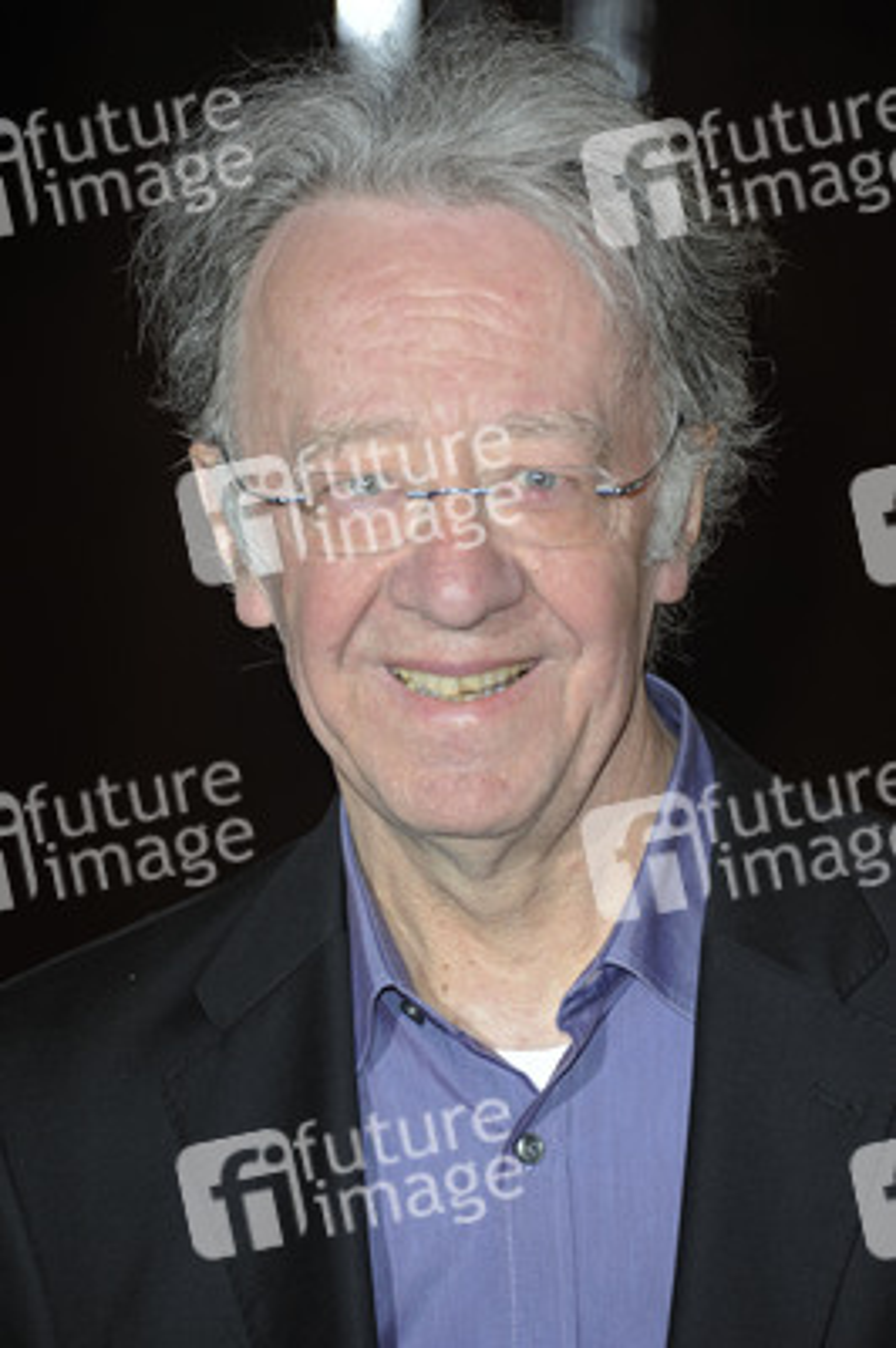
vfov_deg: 8.2
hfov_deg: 5.5
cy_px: 674
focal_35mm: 250
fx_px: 9349
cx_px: 448
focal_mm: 250
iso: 800
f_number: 6.3
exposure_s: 1/160
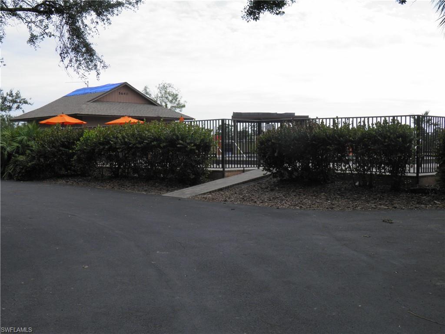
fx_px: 566
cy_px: 167
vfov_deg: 32.9
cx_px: 222
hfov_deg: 42.9
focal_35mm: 44
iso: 50
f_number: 6
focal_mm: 7.9
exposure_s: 1/250
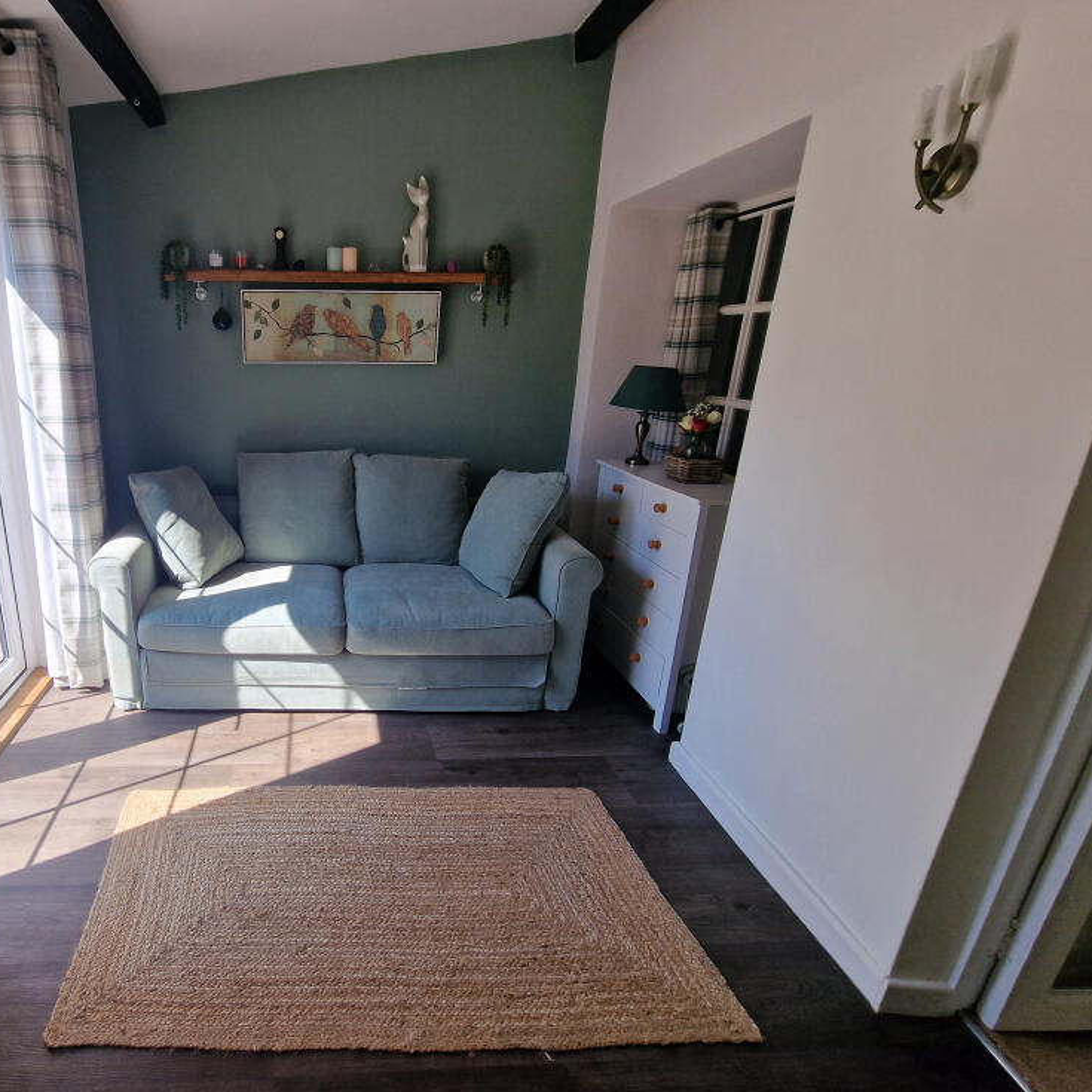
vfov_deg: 87.4
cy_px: 547
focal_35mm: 16
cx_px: 342
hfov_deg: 83.6
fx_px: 571
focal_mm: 2.2
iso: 50
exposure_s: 1/311
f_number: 2.2
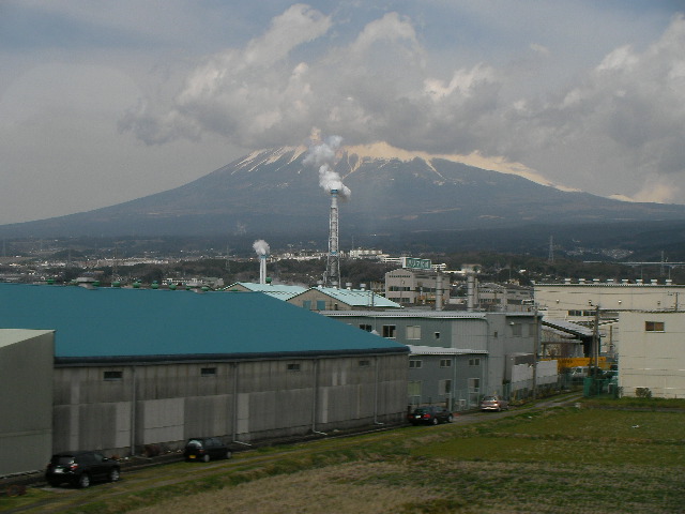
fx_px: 1346
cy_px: 257
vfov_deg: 21.6
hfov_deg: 28.6
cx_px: 342
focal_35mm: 68
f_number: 4.6
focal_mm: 11.3
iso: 50
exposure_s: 1/690
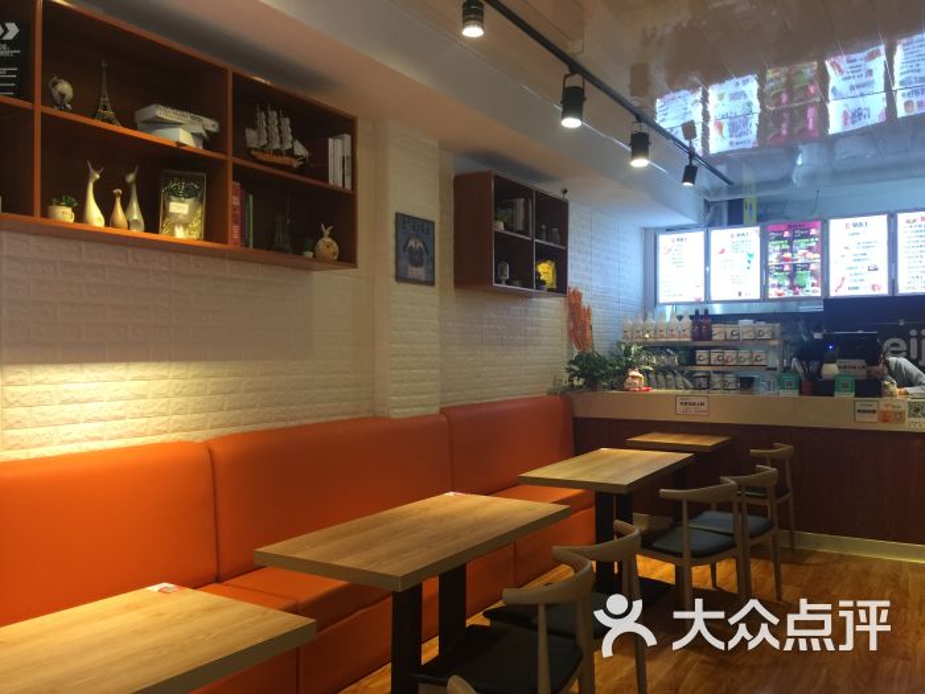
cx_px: 462
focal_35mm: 29
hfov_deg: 61.7
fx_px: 775
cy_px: 347
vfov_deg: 48.2
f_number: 2.2
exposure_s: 1/17
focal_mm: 4.15
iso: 50
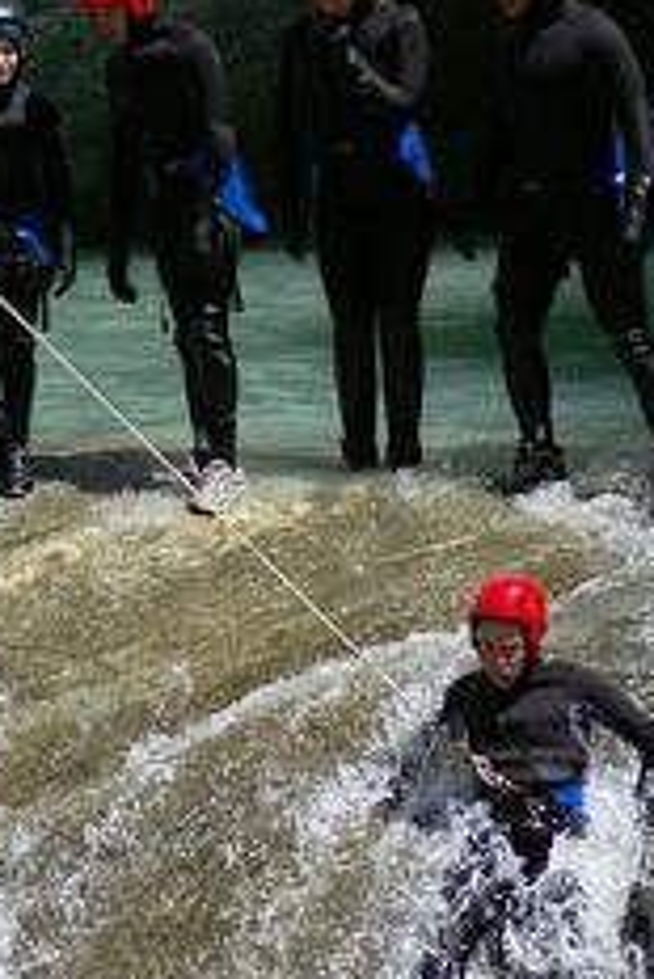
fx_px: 15835
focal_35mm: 582
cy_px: 568
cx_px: 321
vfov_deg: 3.5
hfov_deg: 2.4
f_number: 6.7
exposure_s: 1/1000
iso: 200
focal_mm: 180
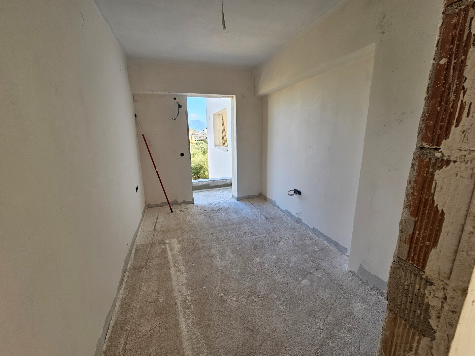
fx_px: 178
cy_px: 178
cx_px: 238
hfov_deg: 106.2
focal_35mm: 13
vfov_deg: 89.9
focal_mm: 2.2
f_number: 2.2
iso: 50
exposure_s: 1/159
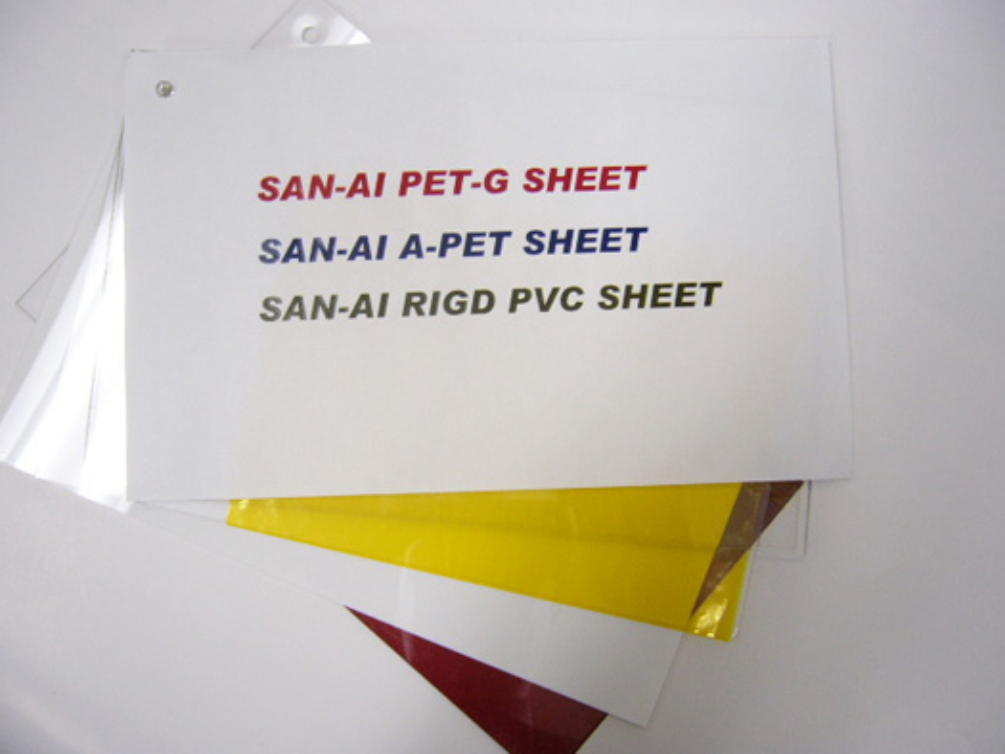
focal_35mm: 36
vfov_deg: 39.7
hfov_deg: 51.3
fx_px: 1045
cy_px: 378
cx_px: 505
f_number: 2.8
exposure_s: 1/25
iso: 100
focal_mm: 5.8
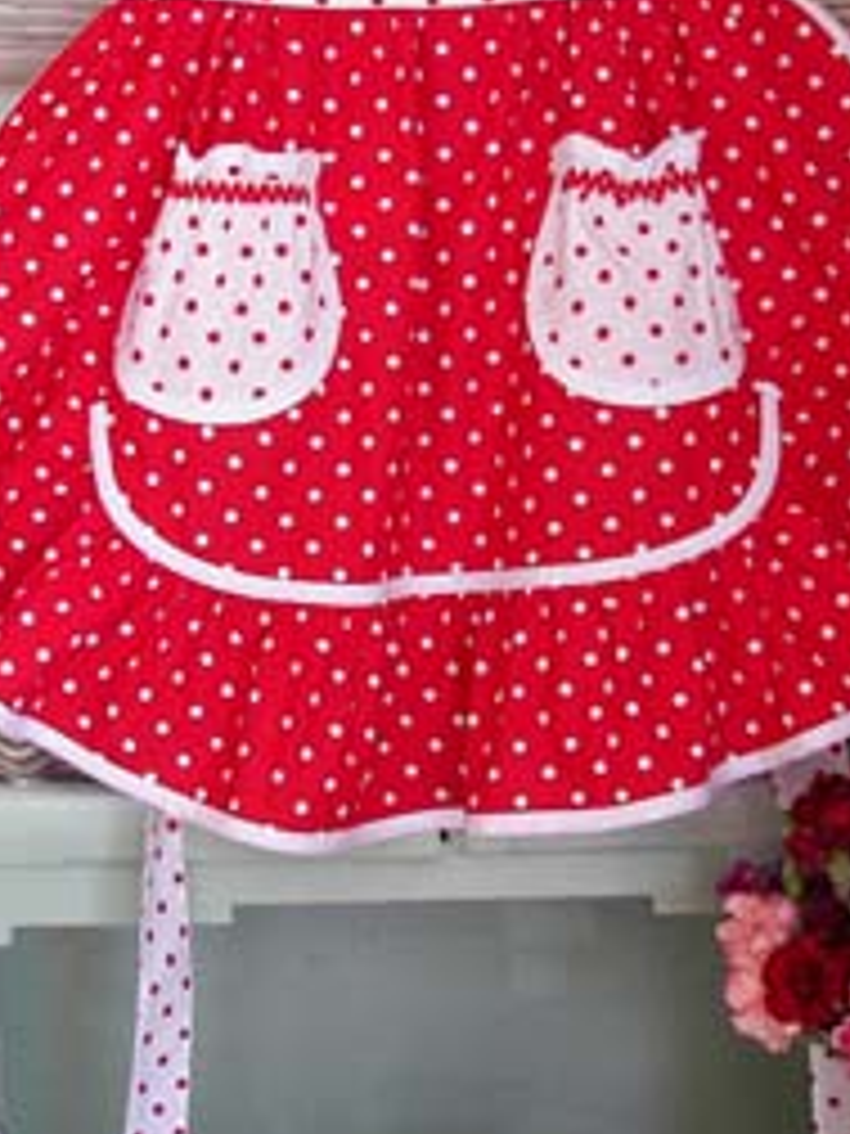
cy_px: 592
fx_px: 1866
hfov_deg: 25.7
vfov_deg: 33.8
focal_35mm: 57
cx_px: 450
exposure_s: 1/30
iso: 64
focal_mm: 6
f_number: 2.8
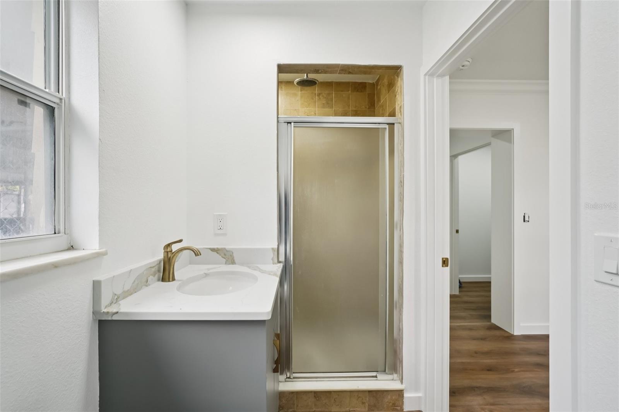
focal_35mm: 15
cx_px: 310
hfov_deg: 100.4
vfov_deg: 77.3
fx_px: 258
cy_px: 206
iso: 500
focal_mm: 15
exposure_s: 1/30
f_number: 8
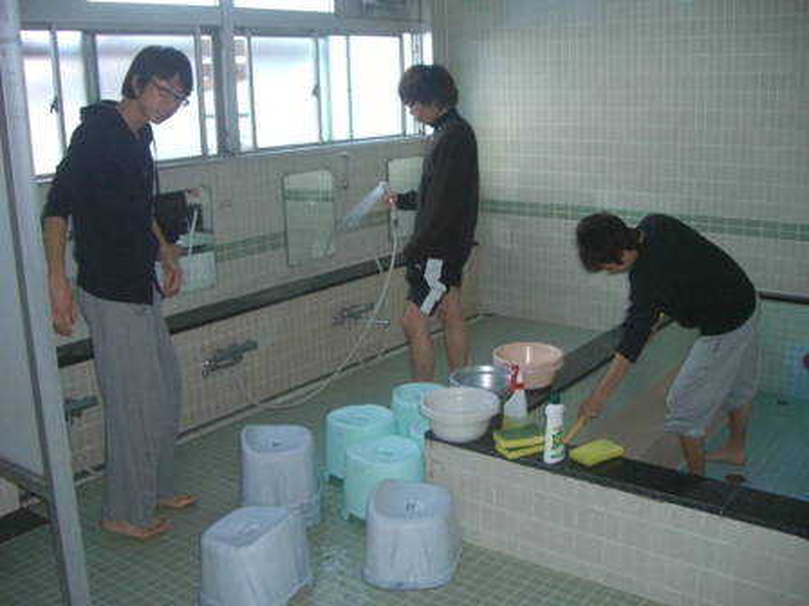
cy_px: 303
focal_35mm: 38
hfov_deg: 49.0
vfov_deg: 37.7
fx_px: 888
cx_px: 404
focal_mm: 7.9
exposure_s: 1/60
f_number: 2.8
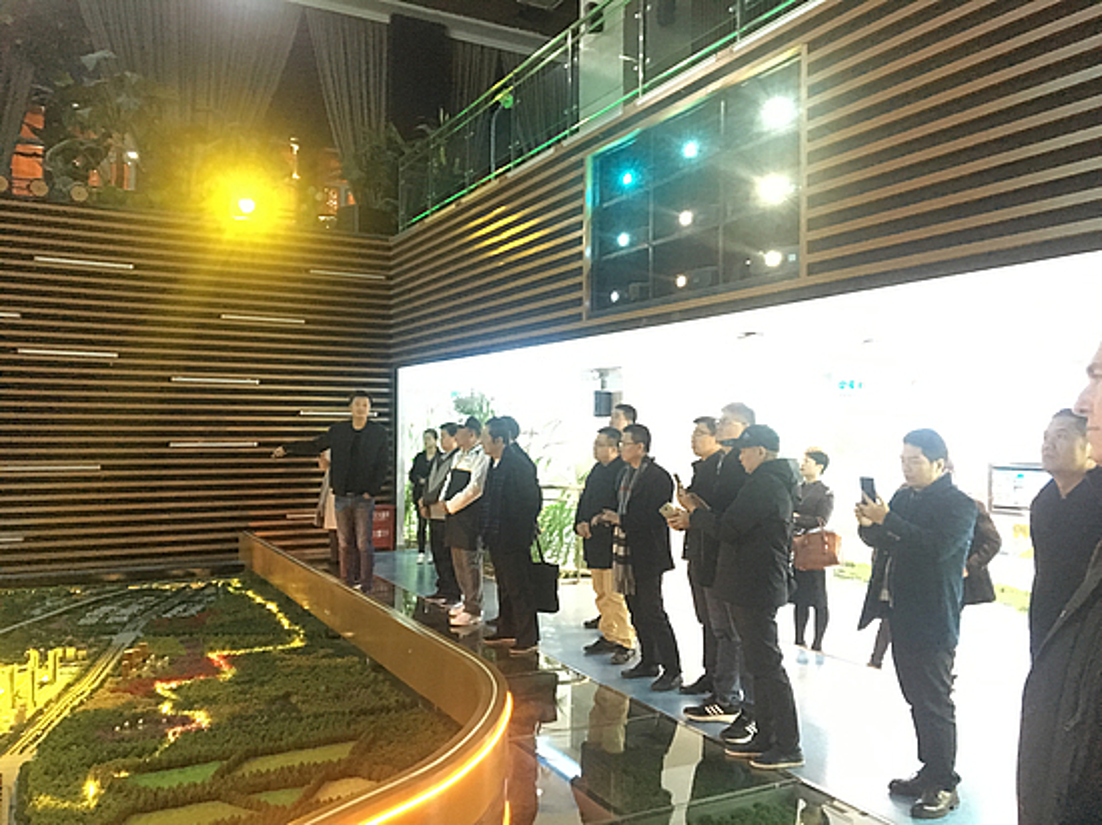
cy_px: 412
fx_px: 923
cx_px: 551
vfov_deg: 48.2
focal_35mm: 29
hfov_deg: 61.7
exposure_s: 1/17
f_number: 2.2
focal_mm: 4.15
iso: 800
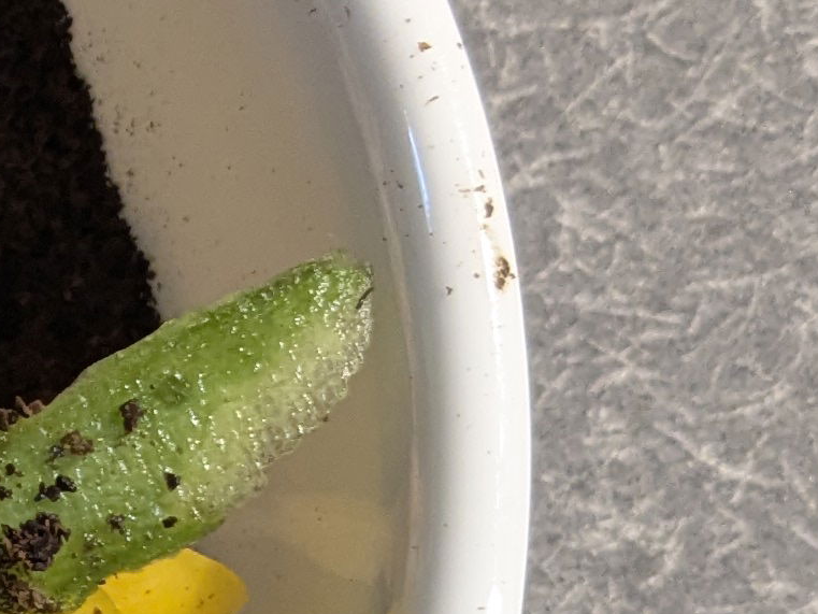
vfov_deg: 10.3
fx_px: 3380
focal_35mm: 143
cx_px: -701
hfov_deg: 12.5
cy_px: 568
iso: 159
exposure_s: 1/30
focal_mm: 4.38
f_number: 1.73
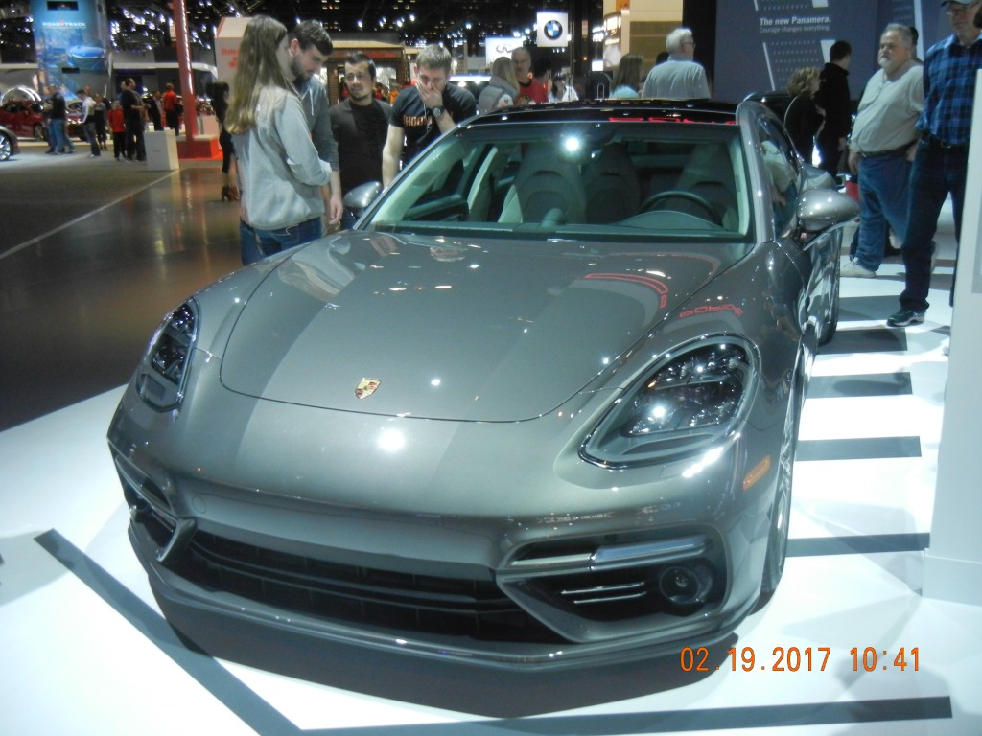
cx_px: 491
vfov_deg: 41.8
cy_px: 368
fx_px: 965
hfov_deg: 54.0
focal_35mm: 34
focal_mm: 6.2
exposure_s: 1/89.8
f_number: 3.6
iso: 640
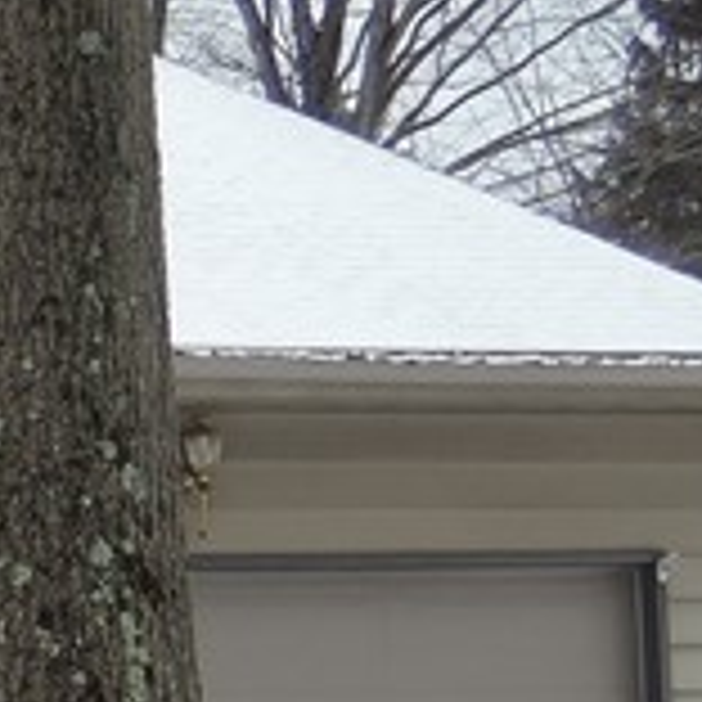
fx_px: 5988
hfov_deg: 6.3
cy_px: 680
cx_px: -1260
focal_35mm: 261
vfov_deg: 6.7
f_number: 3.7
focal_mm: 9.6
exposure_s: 1/200
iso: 80
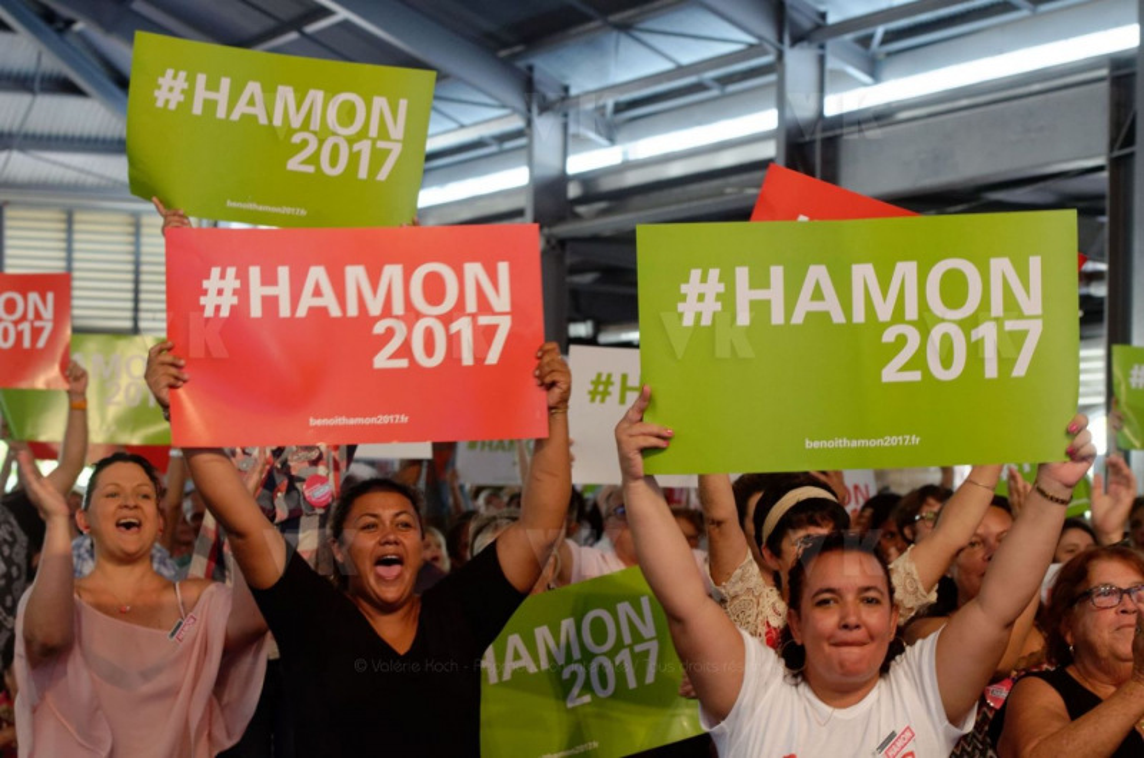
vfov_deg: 13.0
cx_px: 572
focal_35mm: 105
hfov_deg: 19.5
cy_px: 379
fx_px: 3330
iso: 1000
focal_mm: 70
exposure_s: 1/100
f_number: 5.6
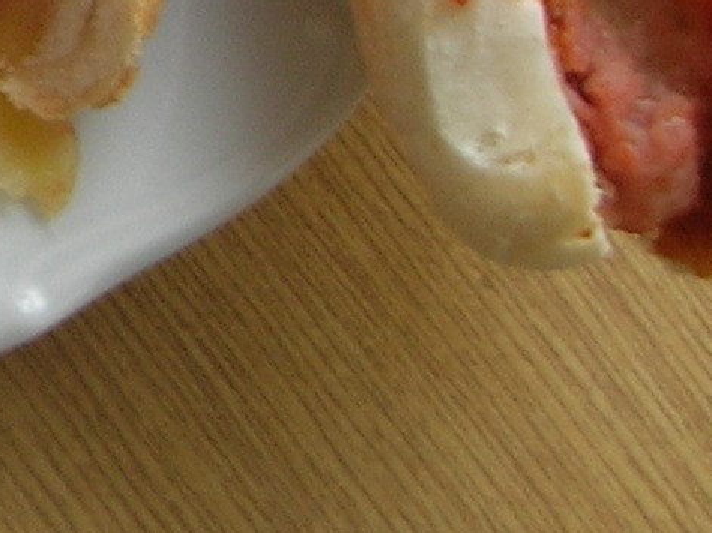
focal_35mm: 208
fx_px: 4276
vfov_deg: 6.8
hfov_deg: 9.0
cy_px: -668
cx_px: -659
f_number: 2.8
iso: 64
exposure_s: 1/92.6
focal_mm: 7.8
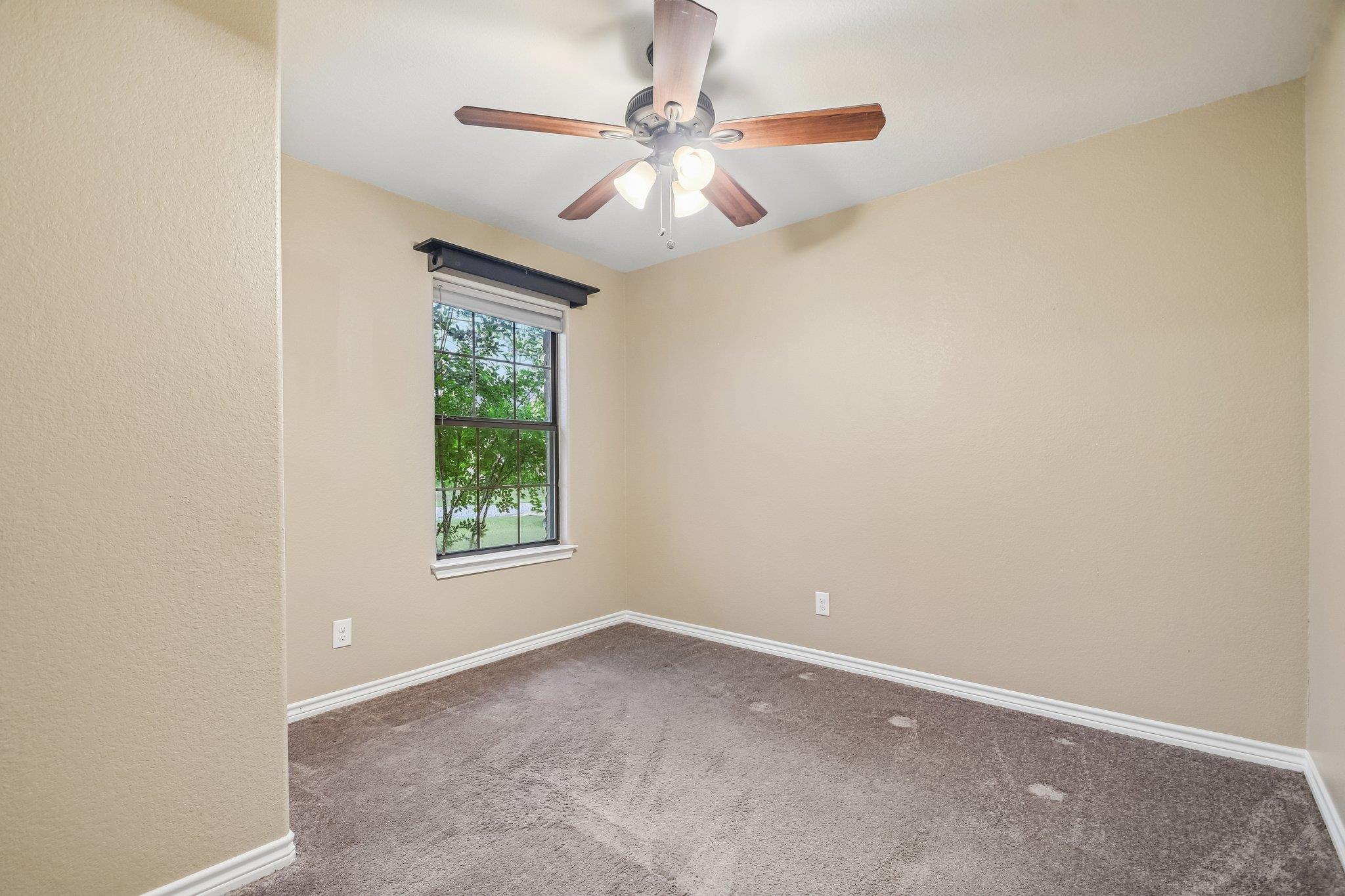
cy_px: 448
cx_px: 672
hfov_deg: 100.4
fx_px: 560
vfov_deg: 77.3
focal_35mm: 15
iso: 400
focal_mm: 10
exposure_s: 1/3.33
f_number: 8
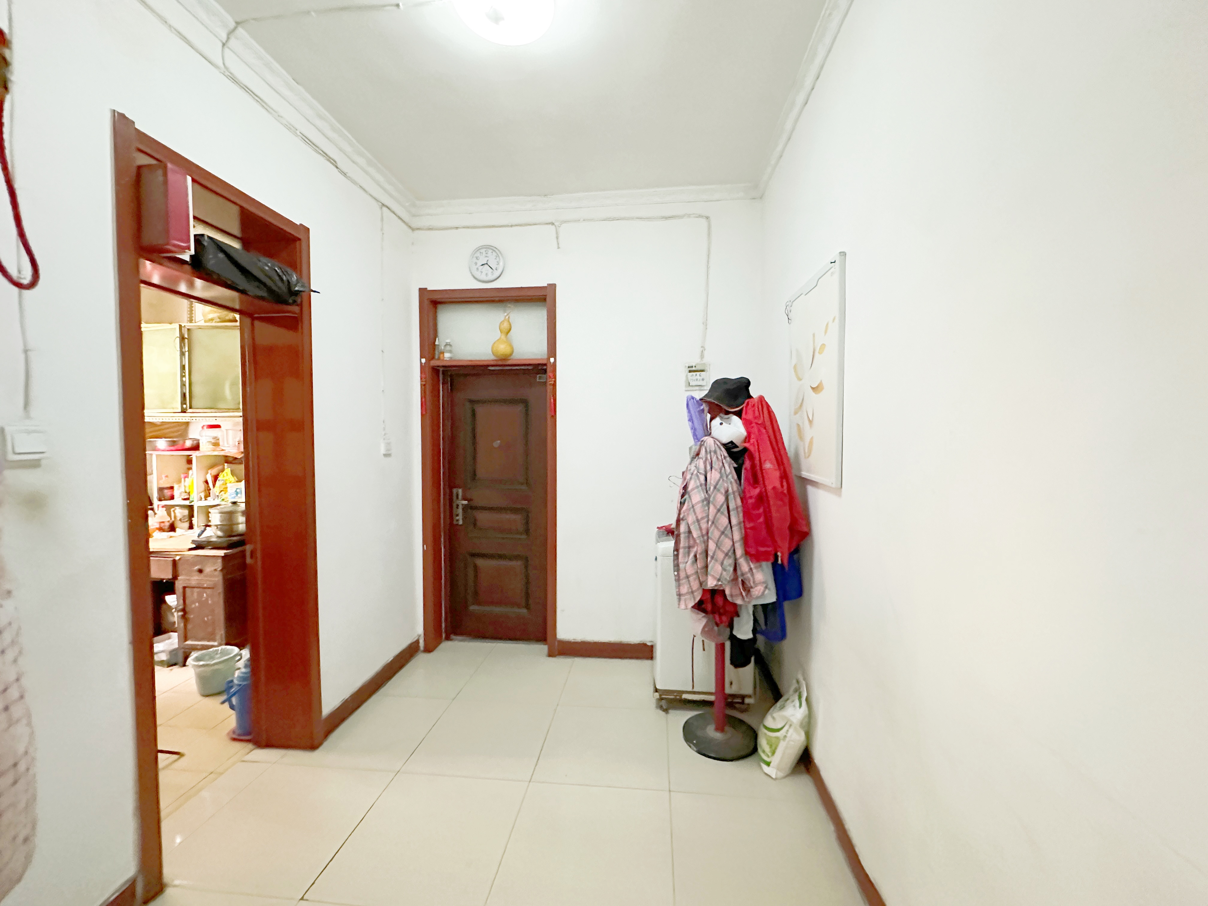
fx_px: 489
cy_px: 453
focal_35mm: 14
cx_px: 604
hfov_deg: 102.1
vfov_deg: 85.7
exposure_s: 1/50
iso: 1250
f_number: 2.2
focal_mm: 2.22
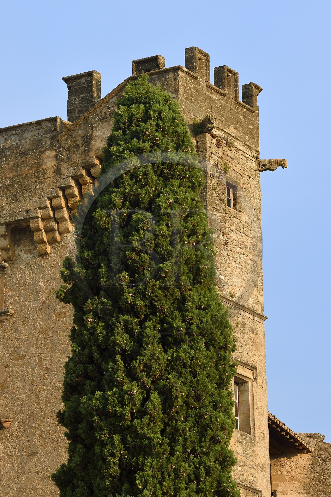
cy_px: 248
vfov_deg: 11.8
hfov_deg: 7.8
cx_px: 166
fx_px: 2417
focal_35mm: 175
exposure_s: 1/250
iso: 200
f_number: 9
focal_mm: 175
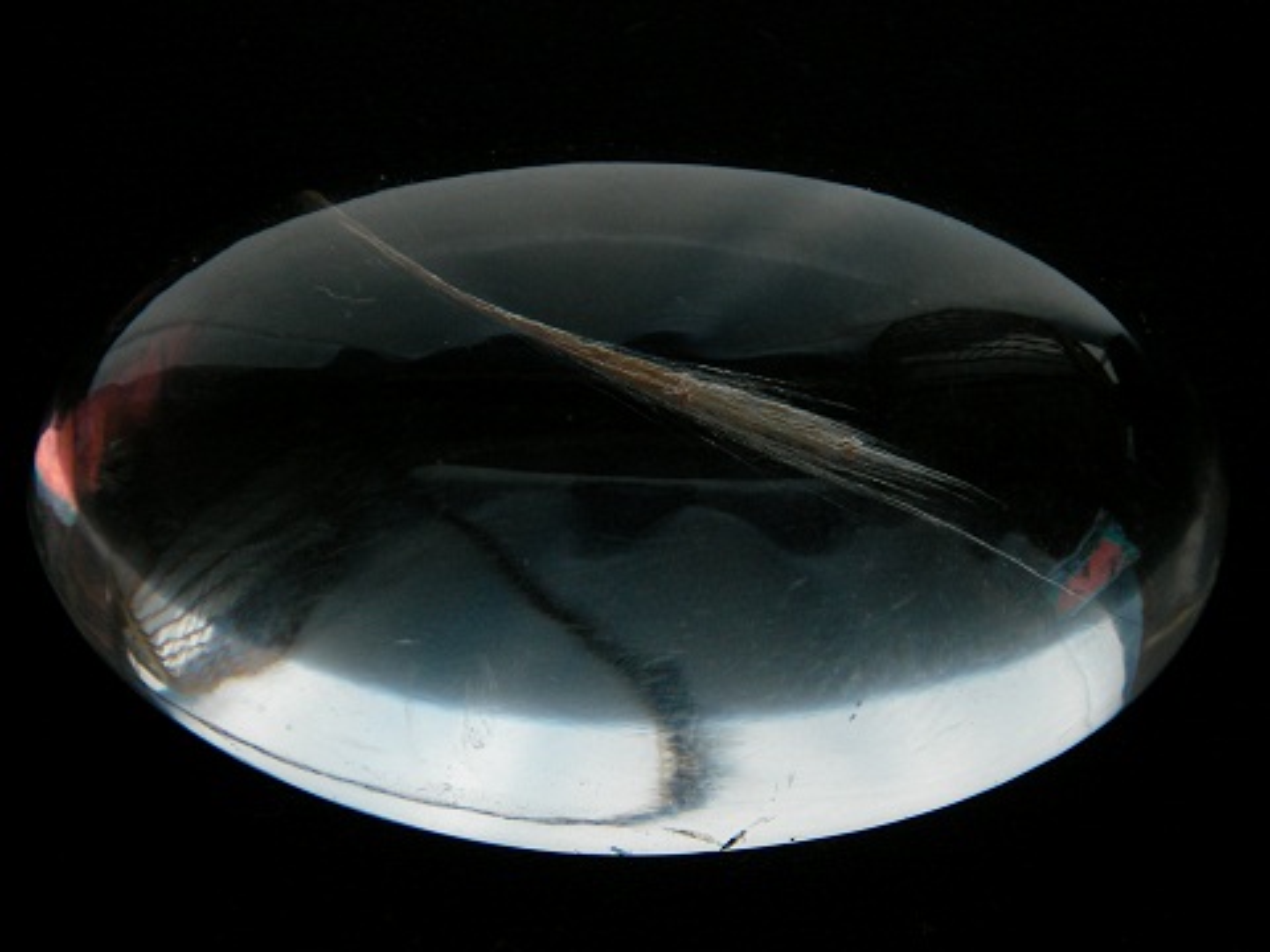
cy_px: 476
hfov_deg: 27.0
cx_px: 635
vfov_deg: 20.4
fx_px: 2642
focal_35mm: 72
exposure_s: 1/9.6
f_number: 3.8
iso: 100
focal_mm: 12
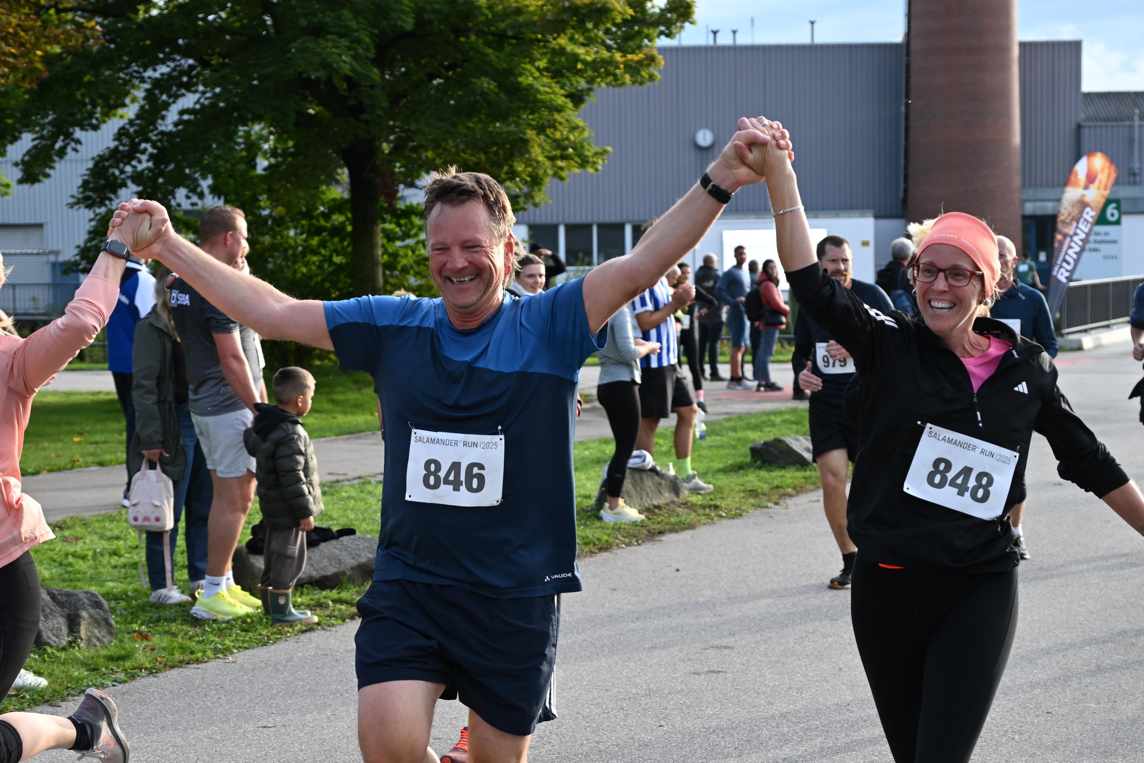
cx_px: 547
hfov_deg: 26.3
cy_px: 531
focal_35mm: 77
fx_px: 2447
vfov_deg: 17.7
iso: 400
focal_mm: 51
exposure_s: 1/640
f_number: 4
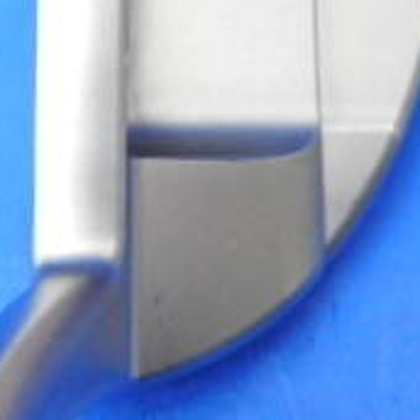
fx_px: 1126
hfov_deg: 21.1
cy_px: -29
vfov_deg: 20.3
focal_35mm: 82
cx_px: 217
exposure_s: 1/30
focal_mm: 4.5
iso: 140
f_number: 3.7
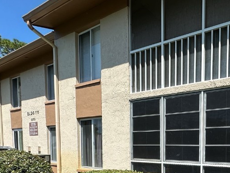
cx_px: 210
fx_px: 186
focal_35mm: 28
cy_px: 162
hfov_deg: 54.6
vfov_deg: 44.4
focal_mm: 2.22
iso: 50
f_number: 2.2
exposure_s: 1/2020
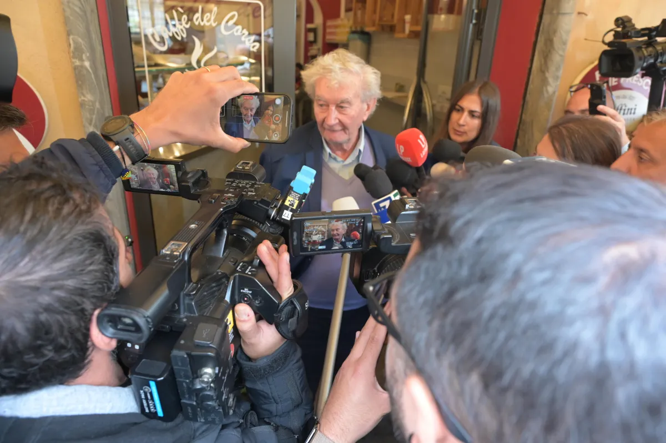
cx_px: 333
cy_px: 222
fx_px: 444
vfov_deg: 53.1
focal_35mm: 24
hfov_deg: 73.8
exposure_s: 1/160
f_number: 5
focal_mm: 24
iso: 2500
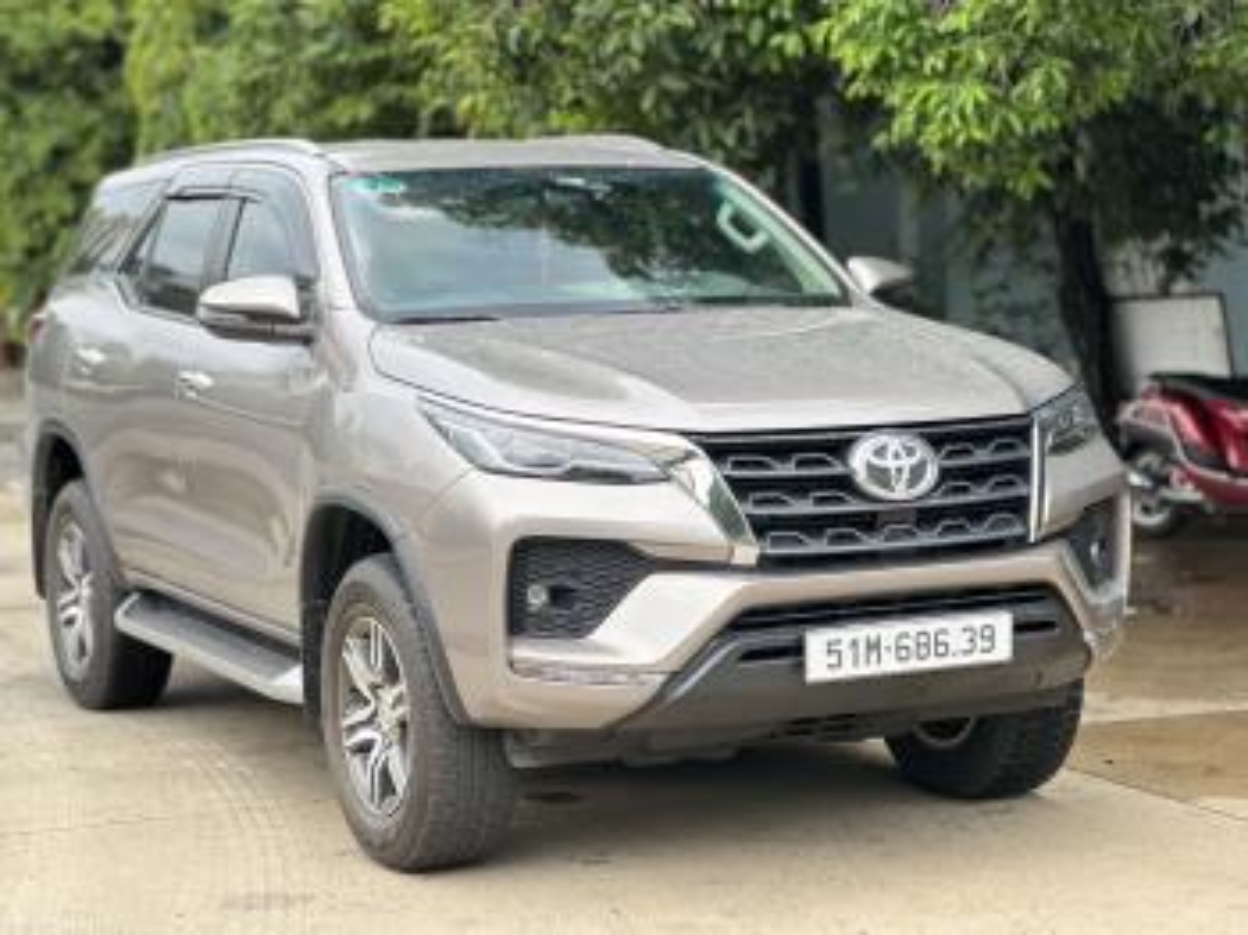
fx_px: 2774
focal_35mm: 77
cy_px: 468
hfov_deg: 25.4
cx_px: 624
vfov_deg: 19.1
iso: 125
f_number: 2.8
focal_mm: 9
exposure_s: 1/121
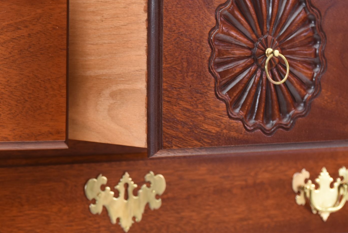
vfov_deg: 12.1
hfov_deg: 17.8
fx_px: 1094
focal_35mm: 113
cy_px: 55
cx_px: 30
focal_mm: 35
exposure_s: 1/100
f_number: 7.1
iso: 200
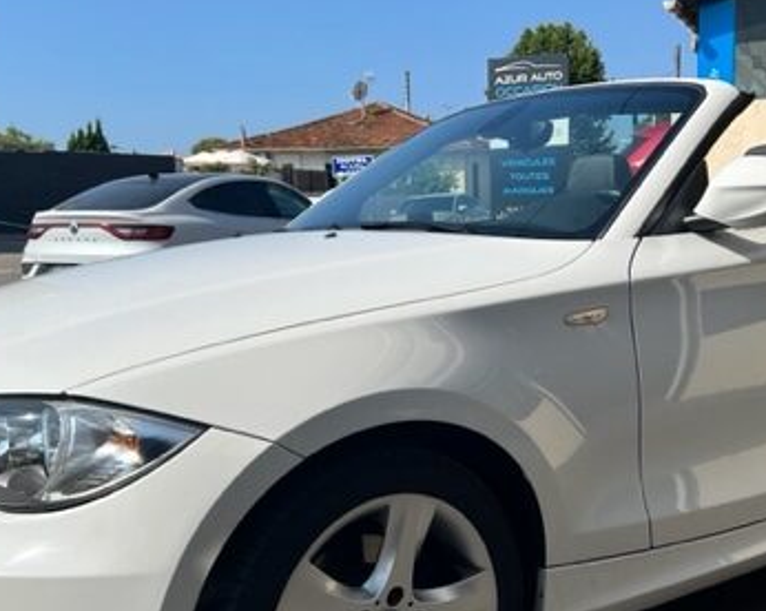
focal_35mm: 47
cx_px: 432
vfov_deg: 32.0
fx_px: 1064
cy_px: 332
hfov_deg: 39.5
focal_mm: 5.7
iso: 50
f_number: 1.5
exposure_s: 1/5882
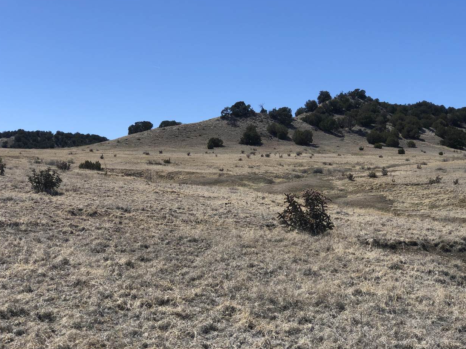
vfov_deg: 24.8
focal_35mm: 59
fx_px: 794
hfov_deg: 32.7
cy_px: 169
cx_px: 236
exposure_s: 1/1000
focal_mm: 6.6
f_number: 2.8
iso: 20
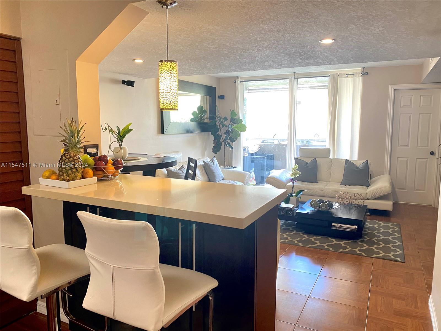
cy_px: 166
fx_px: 331
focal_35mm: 26
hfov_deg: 67.3
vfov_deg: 53.1
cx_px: 220
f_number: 1.8
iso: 125
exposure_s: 1/60
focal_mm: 4.25
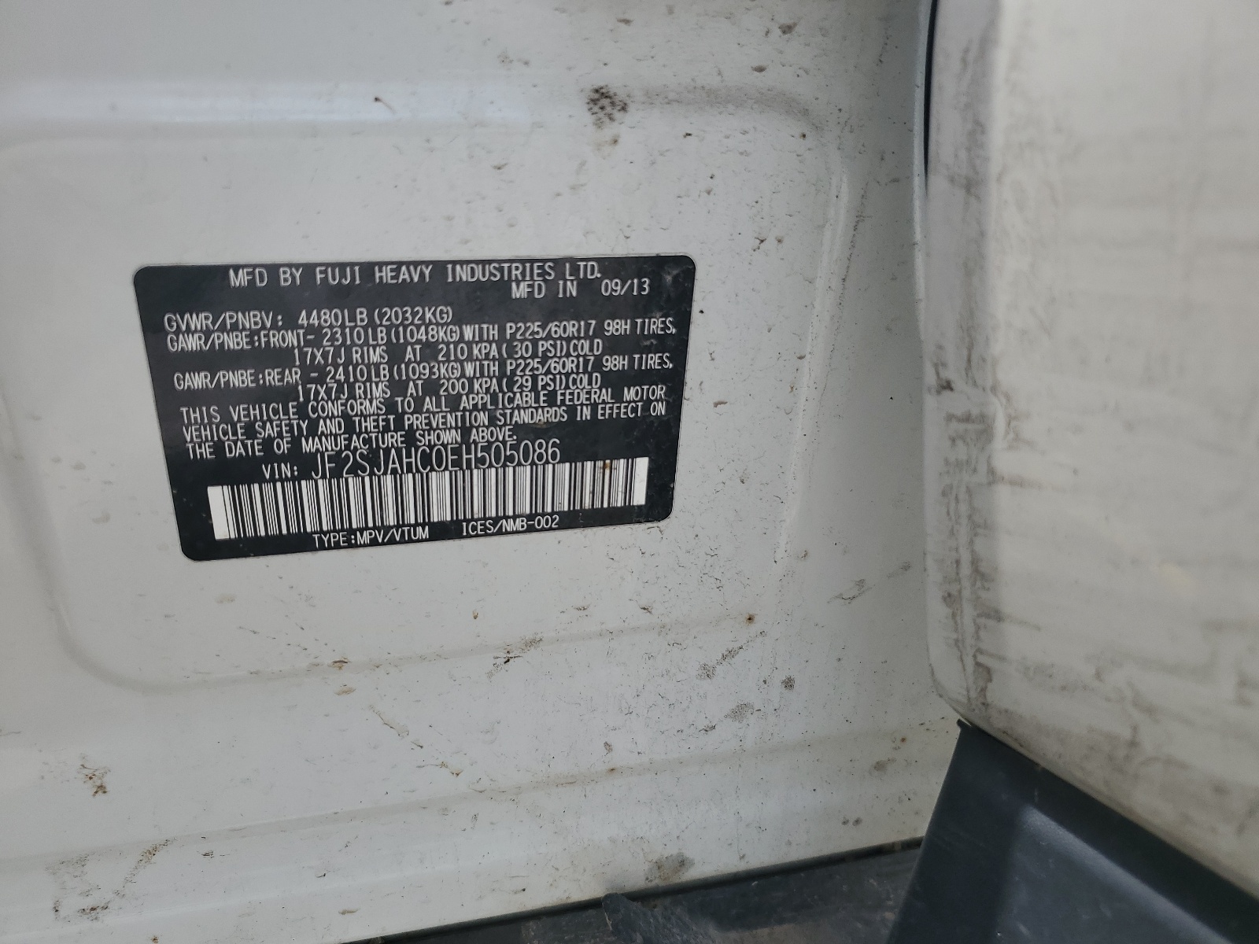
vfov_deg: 53.1
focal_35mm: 26
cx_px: 630
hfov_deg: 67.3
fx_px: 946
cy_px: 472
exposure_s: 1/1667
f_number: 1.5
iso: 50
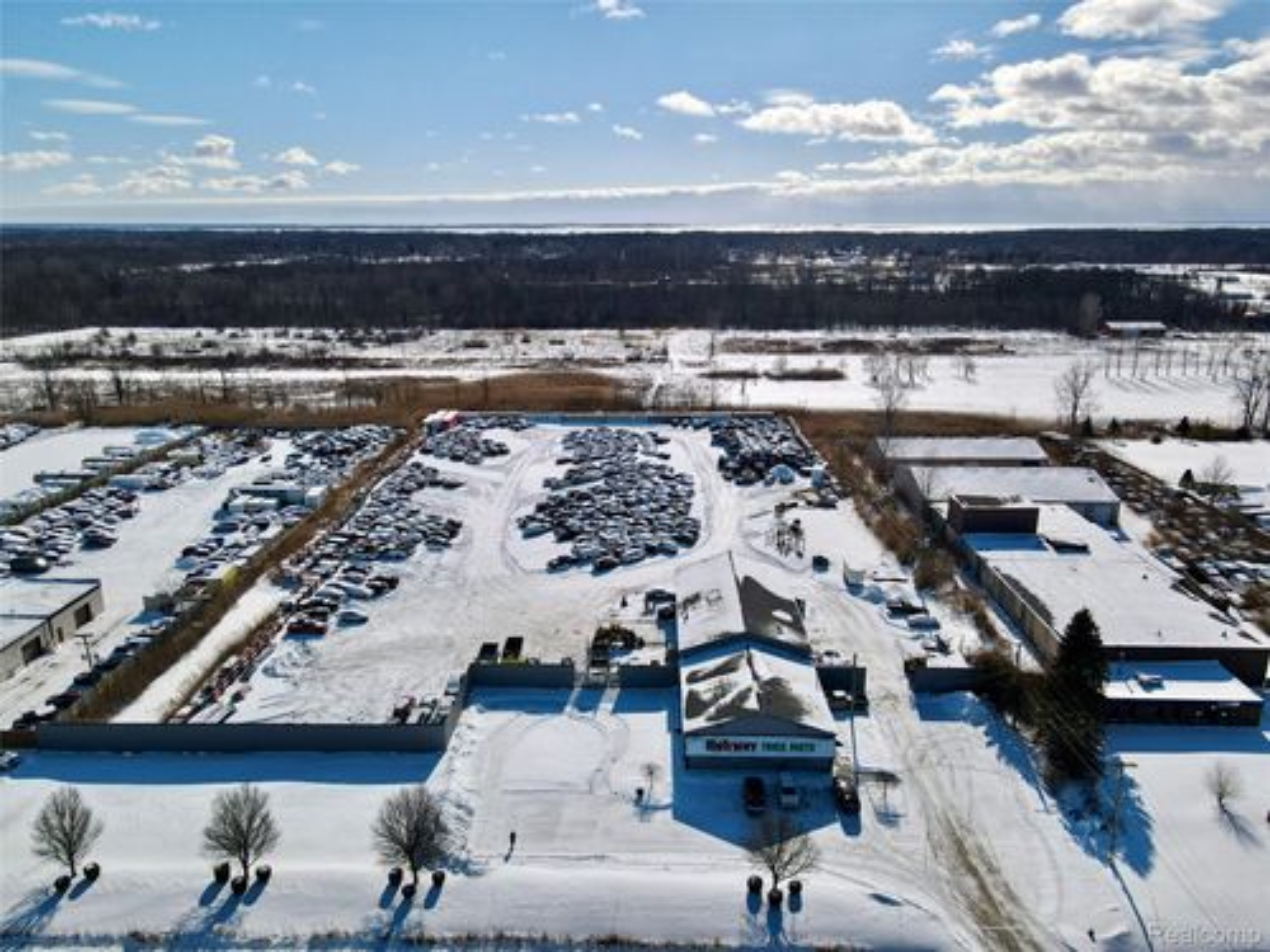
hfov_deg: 71.6
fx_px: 881
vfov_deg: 56.8
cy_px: 476
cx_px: 635
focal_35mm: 24
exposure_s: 1/2500
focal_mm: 4.5
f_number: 2.8
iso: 100
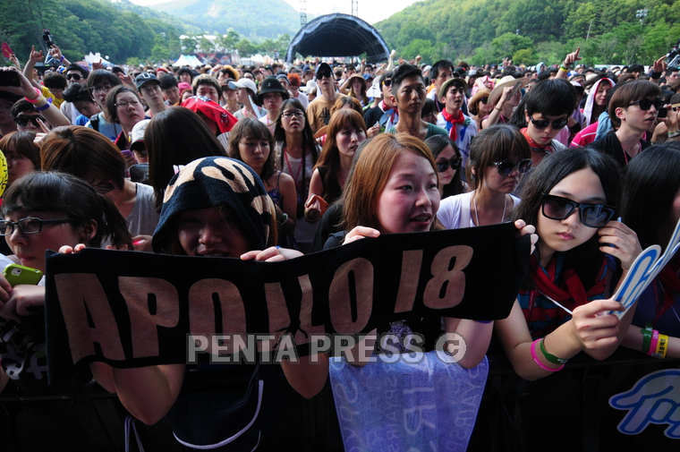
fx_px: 340
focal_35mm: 18
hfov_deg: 90.1
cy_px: 226
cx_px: 340
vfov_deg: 67.3
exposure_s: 1/800
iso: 400
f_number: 4
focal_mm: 12
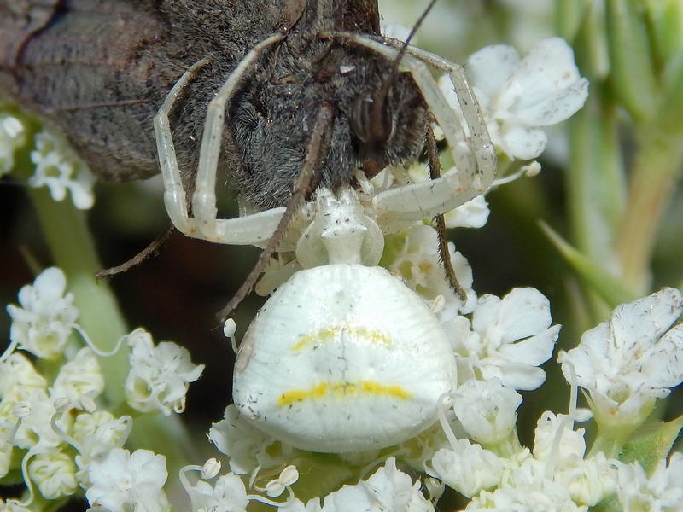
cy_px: 256
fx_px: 1500
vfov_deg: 19.4
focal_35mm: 76
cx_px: 342
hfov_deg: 25.7
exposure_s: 1/800
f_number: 8.4
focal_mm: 13.5
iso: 125
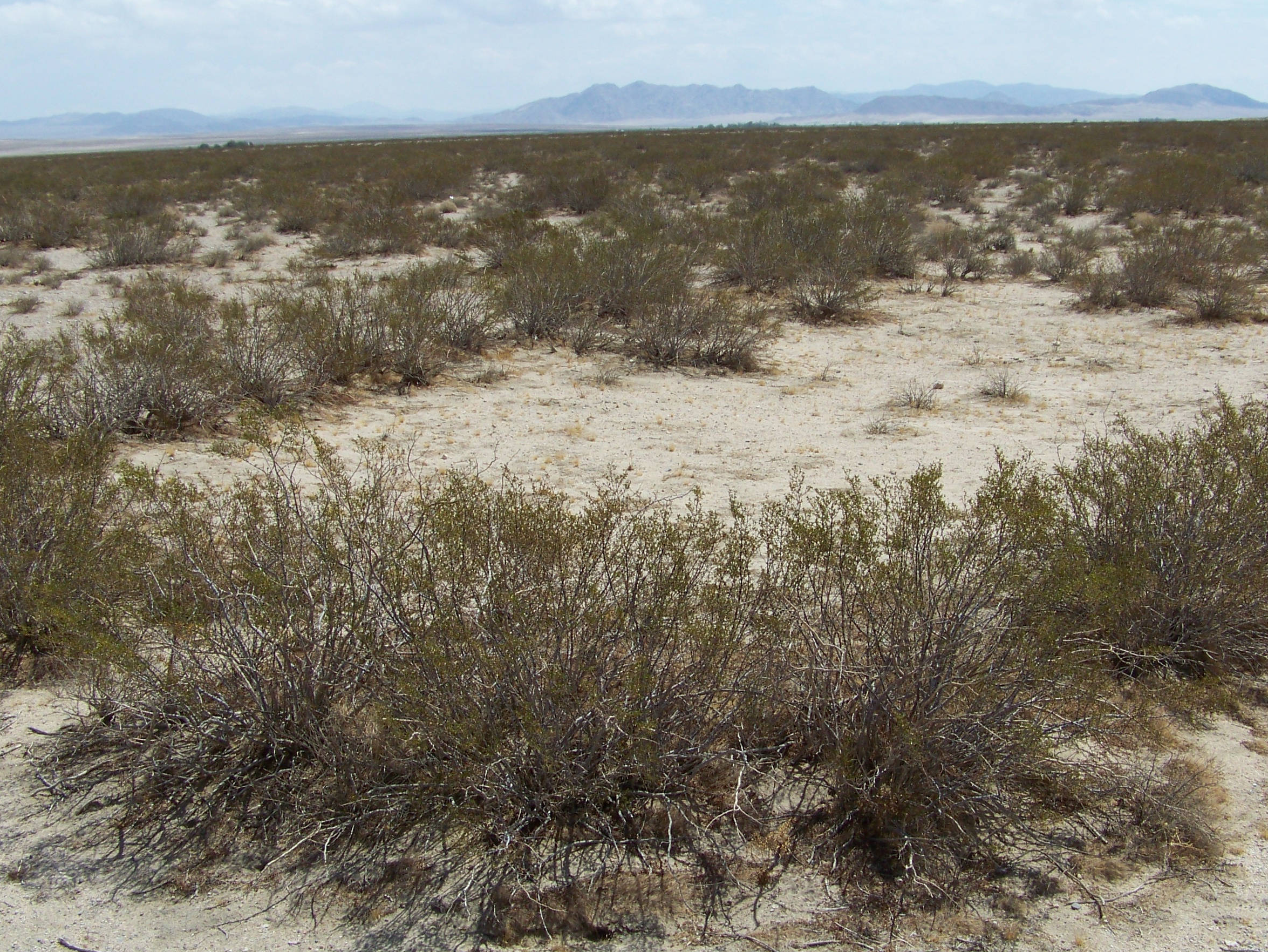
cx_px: 725
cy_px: 449
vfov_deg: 29.1
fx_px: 1832
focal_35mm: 50
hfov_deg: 38.1
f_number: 4
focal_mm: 5.85
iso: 71
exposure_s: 1/1000
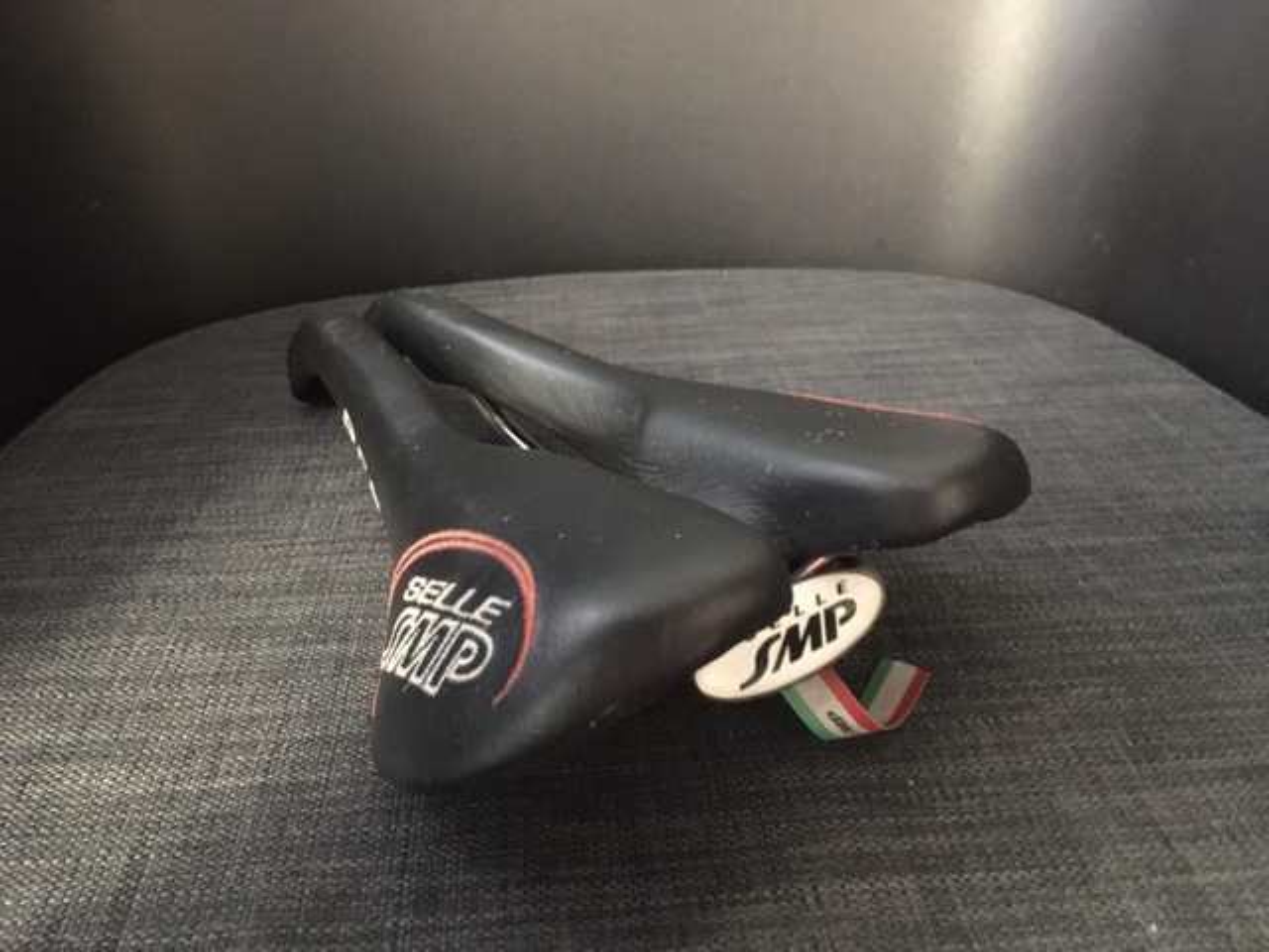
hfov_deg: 61.7
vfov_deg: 48.2
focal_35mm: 29
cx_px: 634
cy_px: 476
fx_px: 1063
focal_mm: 4.15
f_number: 2.2
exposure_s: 1/17
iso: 640
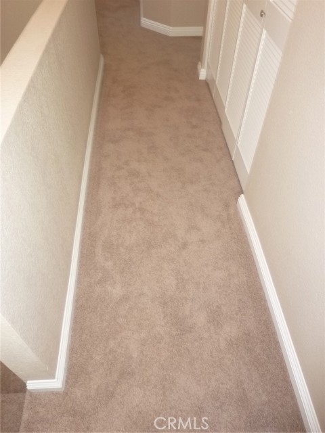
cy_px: 216
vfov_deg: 69.4
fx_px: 313
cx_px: 162
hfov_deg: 54.9
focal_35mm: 25
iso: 200
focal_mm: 4.5
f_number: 3.3
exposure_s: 1/30
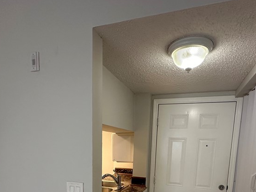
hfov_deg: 67.3
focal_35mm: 26
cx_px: 127
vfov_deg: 47.8
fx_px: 192
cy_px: 172
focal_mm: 2.22
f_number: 2.2
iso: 250
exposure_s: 1/120
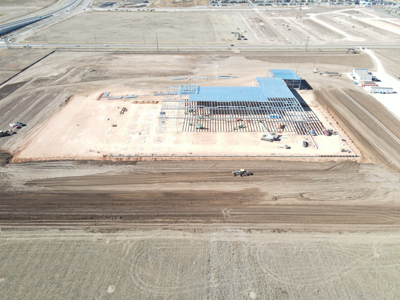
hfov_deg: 71.6
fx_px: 277
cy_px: 150
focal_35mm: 24
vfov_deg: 56.8
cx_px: 200
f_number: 2.8
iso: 100
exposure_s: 1/320
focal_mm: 4.5
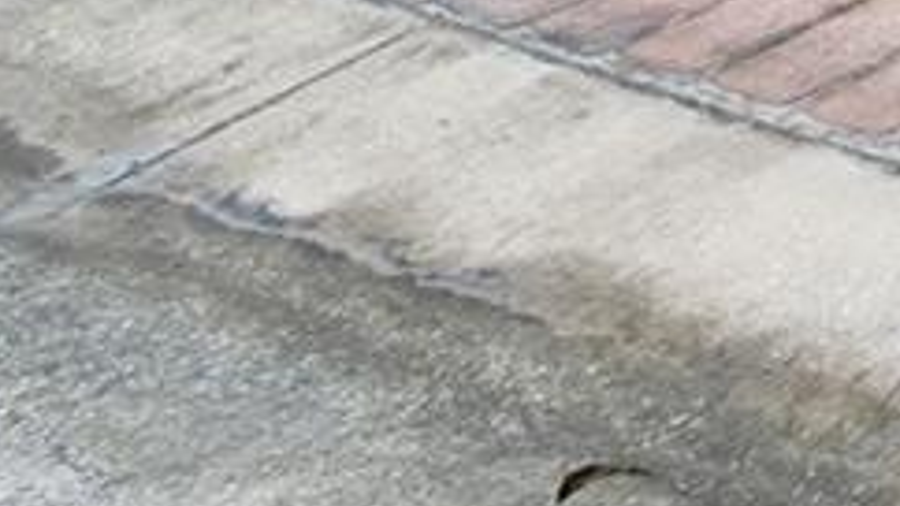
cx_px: 2871
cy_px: -1083
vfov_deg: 9.1
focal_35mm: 104
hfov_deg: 10.7
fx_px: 2481
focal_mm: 10
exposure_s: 1/1000
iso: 100
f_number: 7.1
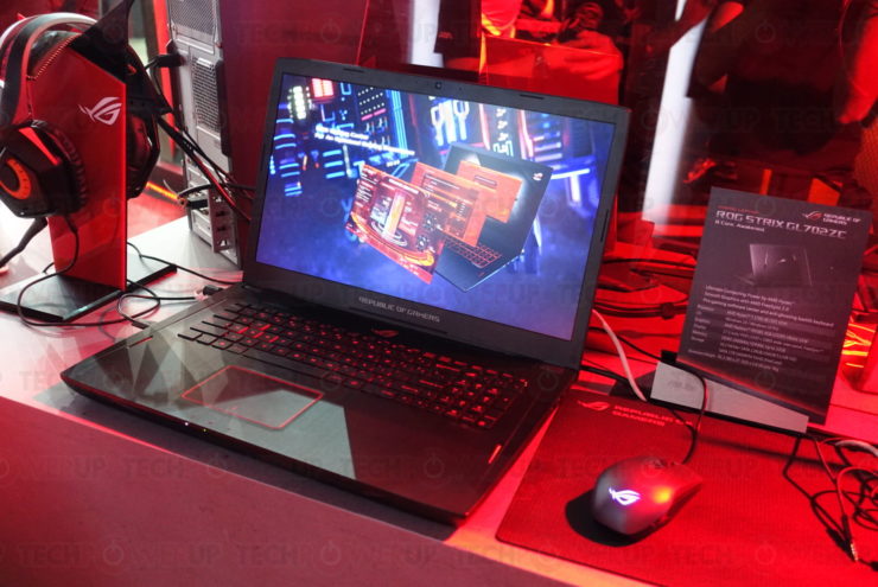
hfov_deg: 51.8
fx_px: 903
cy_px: 294
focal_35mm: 37
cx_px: 439
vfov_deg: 36.0
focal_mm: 13.53
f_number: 2.8
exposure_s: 1/40
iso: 2000
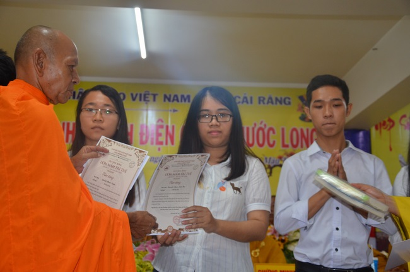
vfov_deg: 25.7
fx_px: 597
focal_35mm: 52
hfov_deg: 37.9
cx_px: 205
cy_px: 136
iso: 800
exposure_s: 1/60
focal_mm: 35
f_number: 5
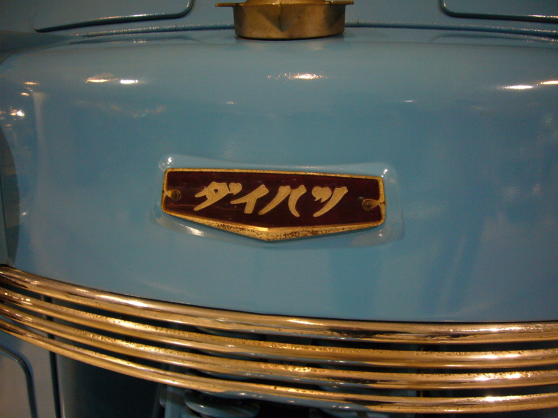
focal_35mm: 28
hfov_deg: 63.4
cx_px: 279
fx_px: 451
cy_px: 209
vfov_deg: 49.7
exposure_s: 1/8
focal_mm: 4.6
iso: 200
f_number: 2.8
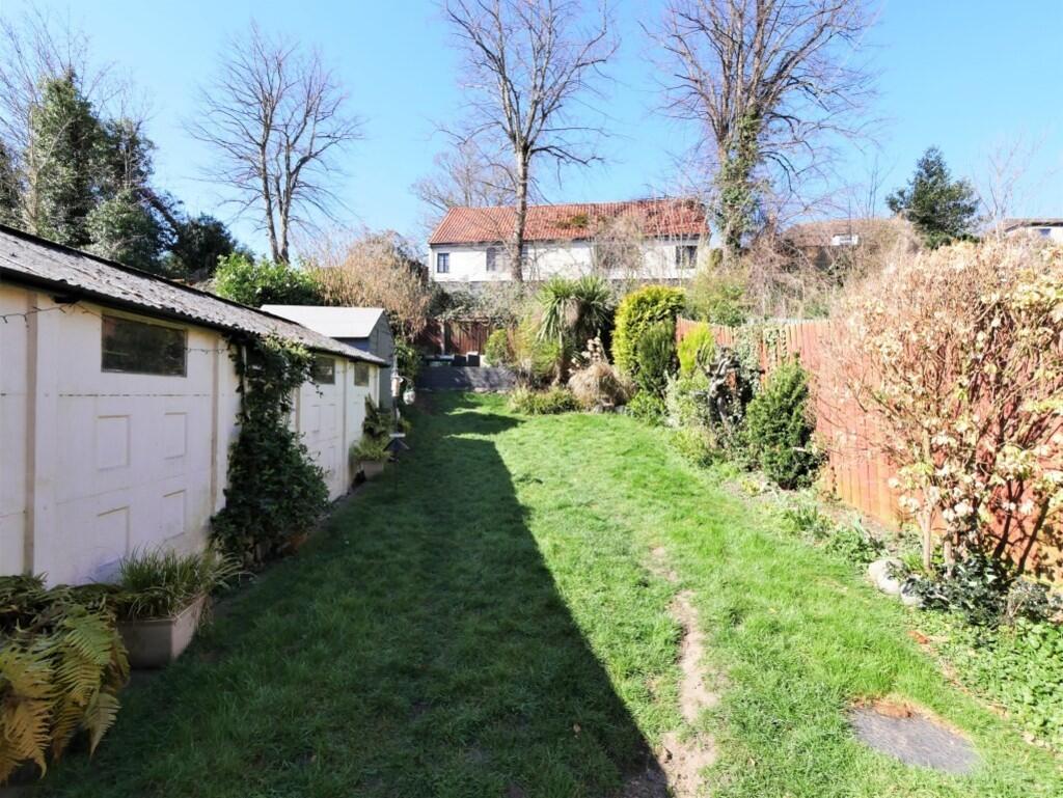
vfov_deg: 85.7
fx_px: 430
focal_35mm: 14
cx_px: 532
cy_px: 399
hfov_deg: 102.0
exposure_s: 1/250
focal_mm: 7
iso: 200
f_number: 6.3
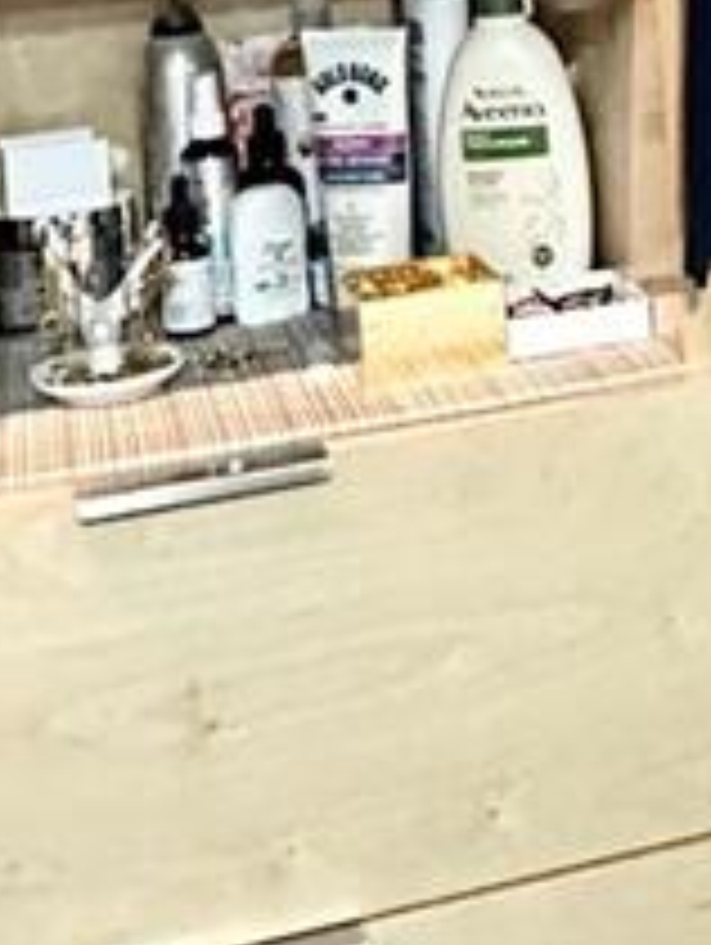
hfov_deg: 18.0
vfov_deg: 22.4
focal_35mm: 80
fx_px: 2186
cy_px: -212
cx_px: 729
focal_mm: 2.22
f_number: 2.2
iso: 640
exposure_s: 1/60
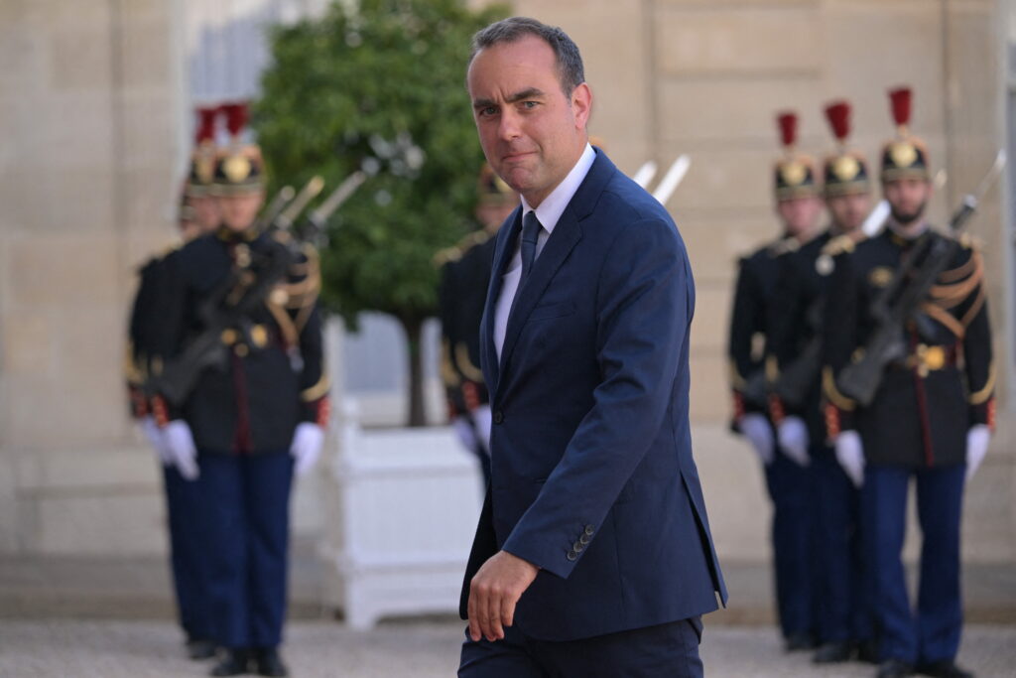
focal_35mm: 185
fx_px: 5221
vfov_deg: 7.4
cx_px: 508
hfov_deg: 11.1
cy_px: 339
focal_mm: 185
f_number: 5
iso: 400
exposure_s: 1/500
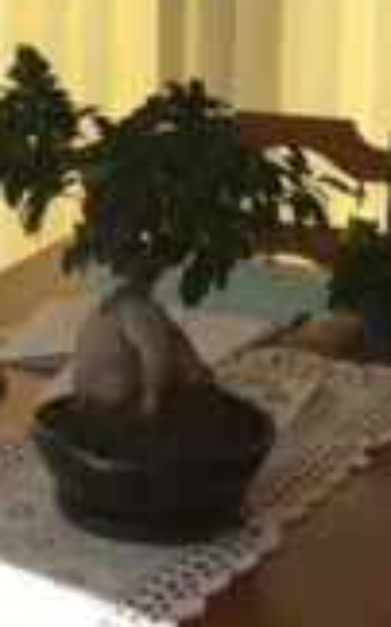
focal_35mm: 114
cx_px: 163
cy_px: -108
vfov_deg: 17.5
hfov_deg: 11.5
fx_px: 1947
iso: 25
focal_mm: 4.15
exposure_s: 1/329
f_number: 2.2
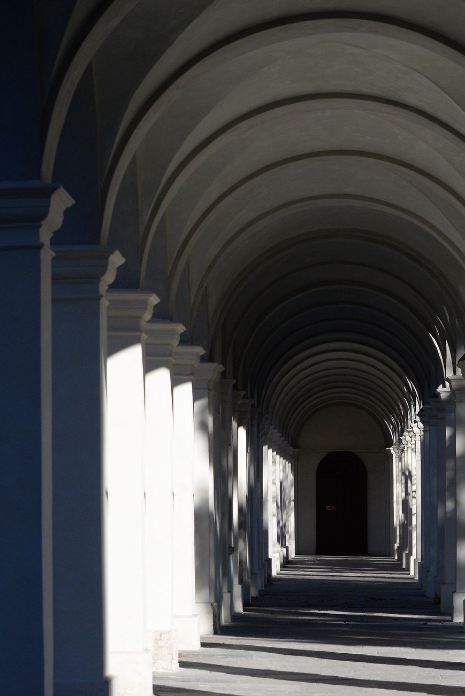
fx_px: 2497
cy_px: 432
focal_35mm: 129
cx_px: 330
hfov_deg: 10.6
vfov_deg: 15.9
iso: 800
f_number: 5.6
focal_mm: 70
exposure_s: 1/3200
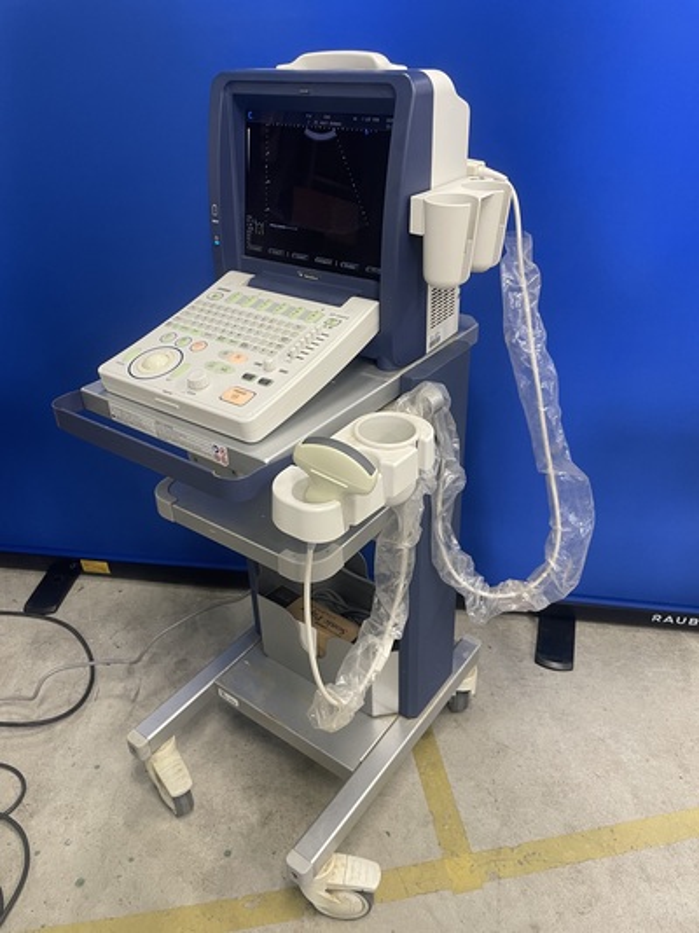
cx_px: 350
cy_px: 466
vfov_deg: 67.3
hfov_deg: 53.0
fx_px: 701
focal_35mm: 26
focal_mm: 4.2
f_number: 1.6
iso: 100
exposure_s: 1/60
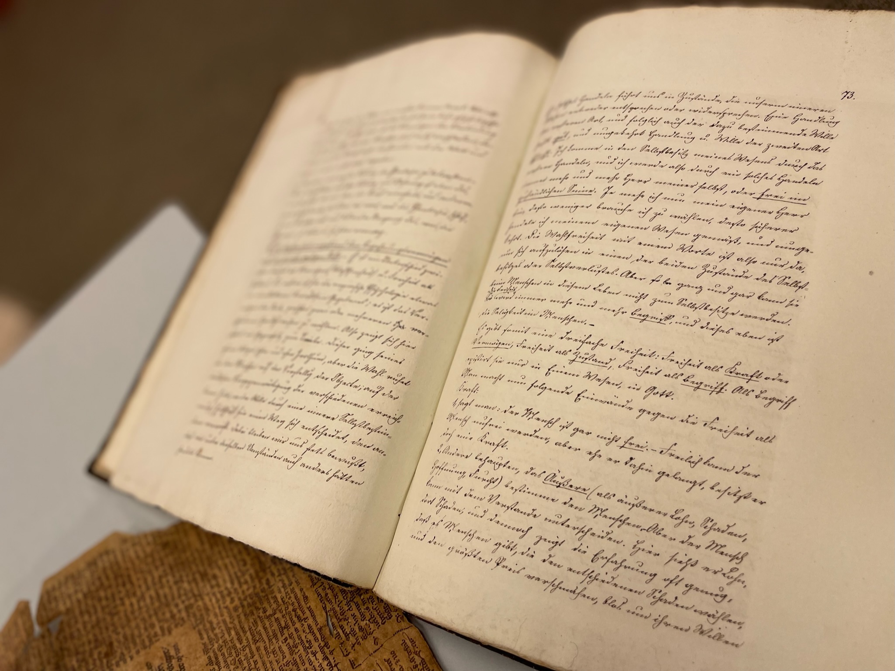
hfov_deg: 67.3
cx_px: 448
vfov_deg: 53.0
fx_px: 672
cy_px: 336
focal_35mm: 26
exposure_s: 1/354
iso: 50
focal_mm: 4.2
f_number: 1.6
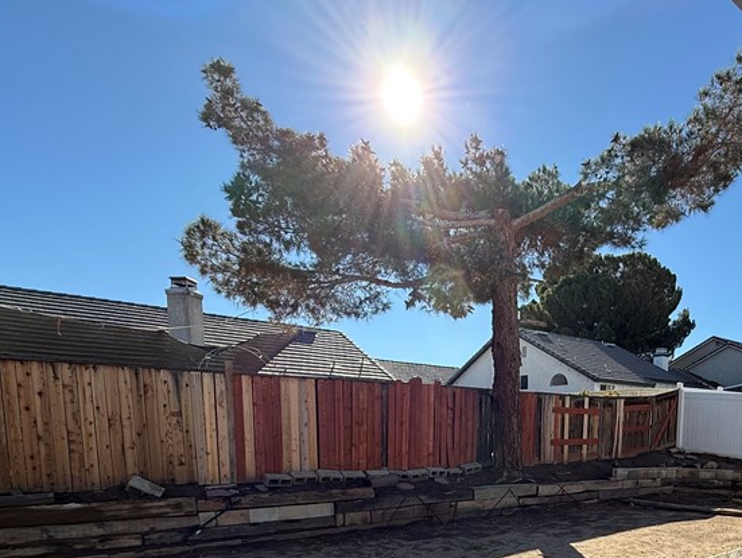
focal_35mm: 26
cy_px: 495
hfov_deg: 65.4
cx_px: 498
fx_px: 558
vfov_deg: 48.0
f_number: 2.2
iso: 50
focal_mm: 2.22
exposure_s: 1/1189
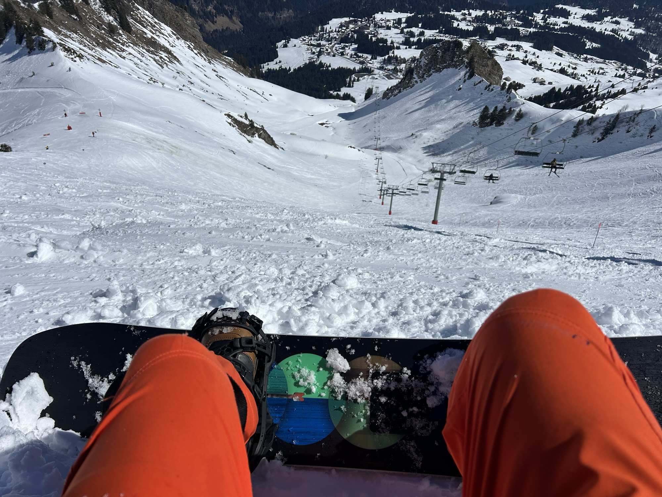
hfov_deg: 67.3
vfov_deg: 53.1
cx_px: 331
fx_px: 497
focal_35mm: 26
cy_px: 248
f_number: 1.5
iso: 40
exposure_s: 1/16393
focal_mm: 5.7
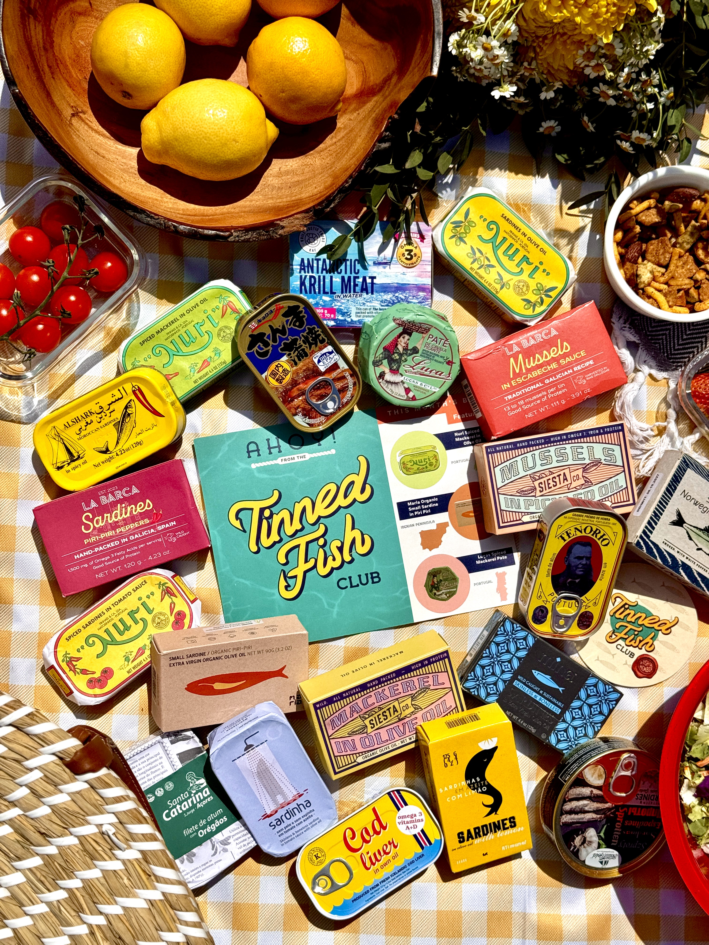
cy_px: 472
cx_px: 354
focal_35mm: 48
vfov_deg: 39.7
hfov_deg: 30.3
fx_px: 1311
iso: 80
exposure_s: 1/15385
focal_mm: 6.76
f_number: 1.78
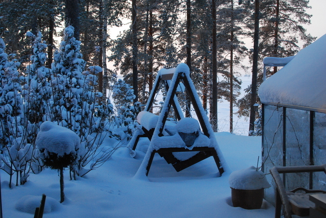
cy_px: 109
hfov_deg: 37.8
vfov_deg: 25.8
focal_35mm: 52
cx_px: 163
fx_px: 476
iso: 1000
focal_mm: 35
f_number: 7.1
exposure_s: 1/200
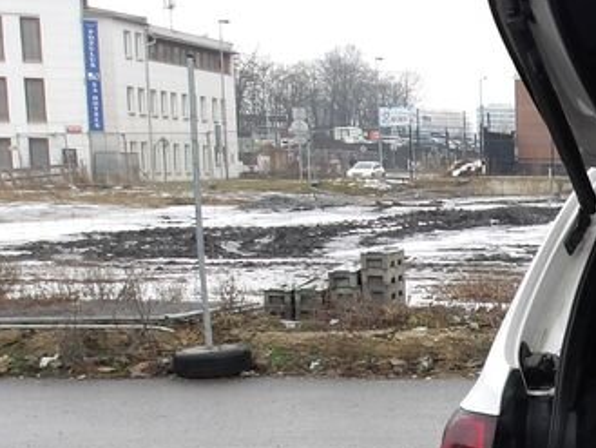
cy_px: 430
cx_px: 851
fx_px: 1447
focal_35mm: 84
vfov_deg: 17.2
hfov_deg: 20.5
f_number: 3
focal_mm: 4.9
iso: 100
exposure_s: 1/139
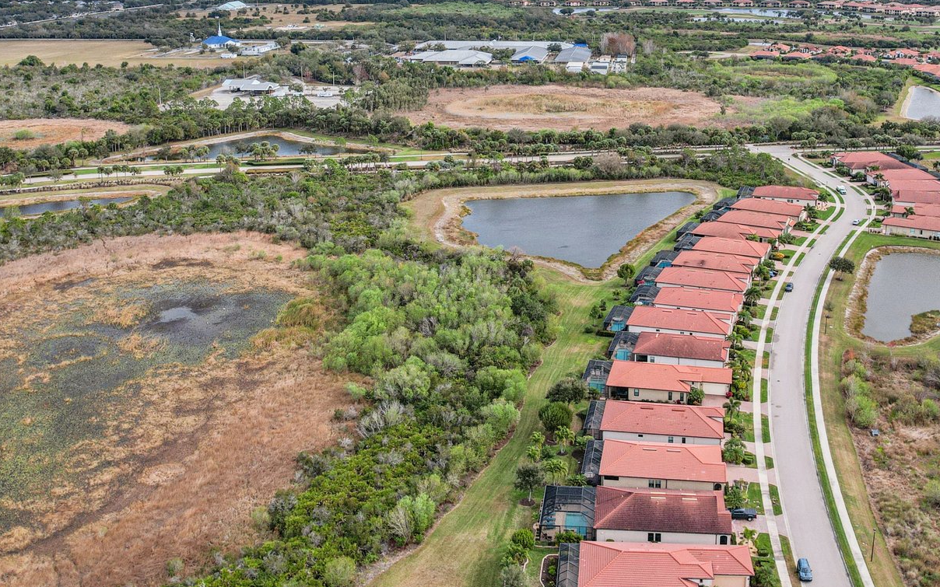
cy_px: 121
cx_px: 543
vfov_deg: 32.7
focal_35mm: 38
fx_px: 973
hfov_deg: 51.3
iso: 130
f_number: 2.8
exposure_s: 1/2500
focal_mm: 8.4
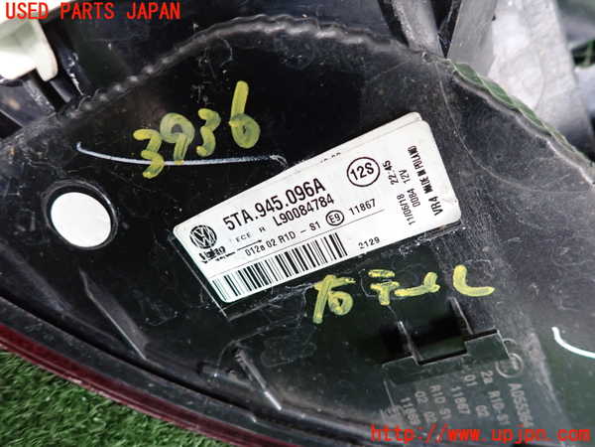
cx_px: 298
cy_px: 224
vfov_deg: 54.9
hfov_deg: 69.4
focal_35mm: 25
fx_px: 430
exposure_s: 1/30
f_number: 2
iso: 500
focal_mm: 4.5
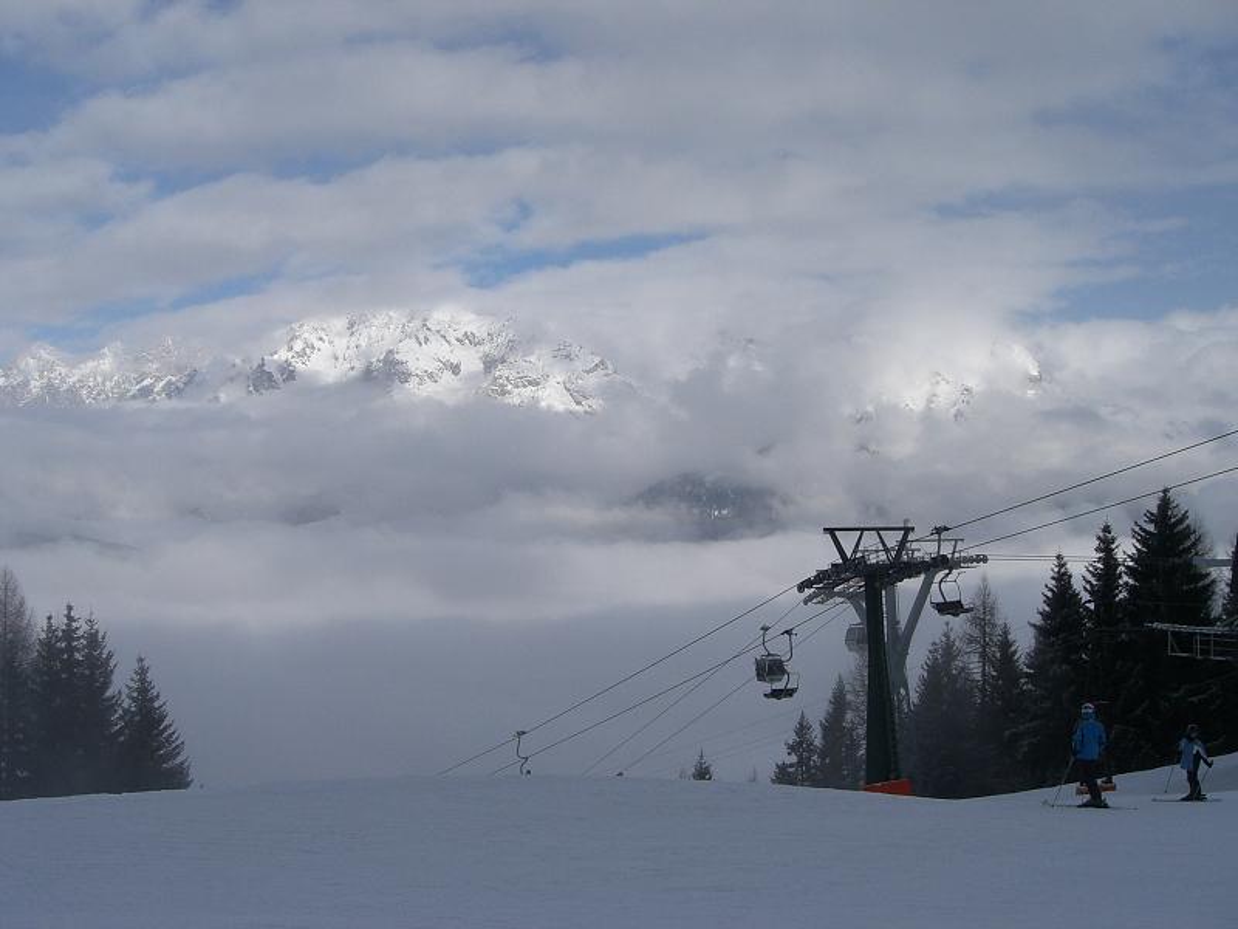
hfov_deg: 49.0
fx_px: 1359
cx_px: 619
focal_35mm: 38
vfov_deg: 37.7
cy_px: 464
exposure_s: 1/1600
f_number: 4.4
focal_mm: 6.3
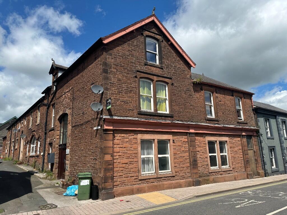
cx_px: 144
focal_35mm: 24
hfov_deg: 71.6
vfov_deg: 56.8
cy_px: 108
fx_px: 199
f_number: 1.78
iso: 80
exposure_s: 1/4762
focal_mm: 6.86
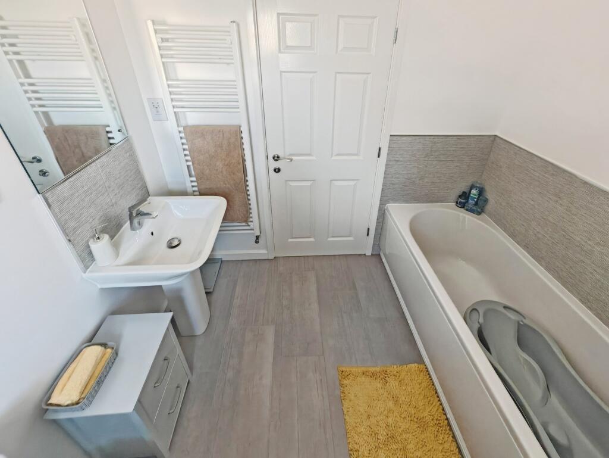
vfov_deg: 90.0
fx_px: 229
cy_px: 229
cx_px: 304
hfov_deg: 106.2
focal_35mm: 13
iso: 400
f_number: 2
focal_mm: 1.82
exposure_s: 1/33
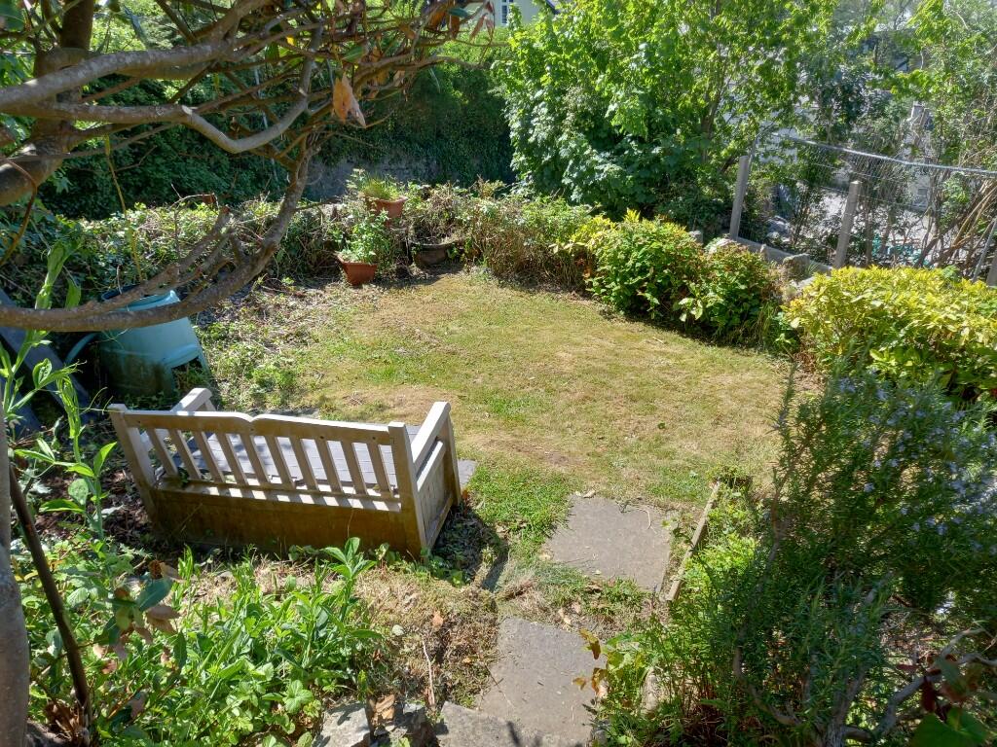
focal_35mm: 25
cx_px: 498
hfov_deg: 69.4
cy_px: 374
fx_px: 720
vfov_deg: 54.9
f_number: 2
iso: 25
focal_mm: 4.6
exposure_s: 1/239
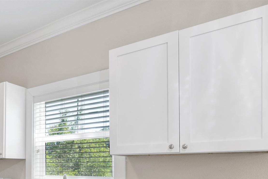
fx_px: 246
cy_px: 164
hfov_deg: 51.2
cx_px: 32
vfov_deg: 37.2
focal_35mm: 33
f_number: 11
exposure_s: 1/8
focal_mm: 18
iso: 200
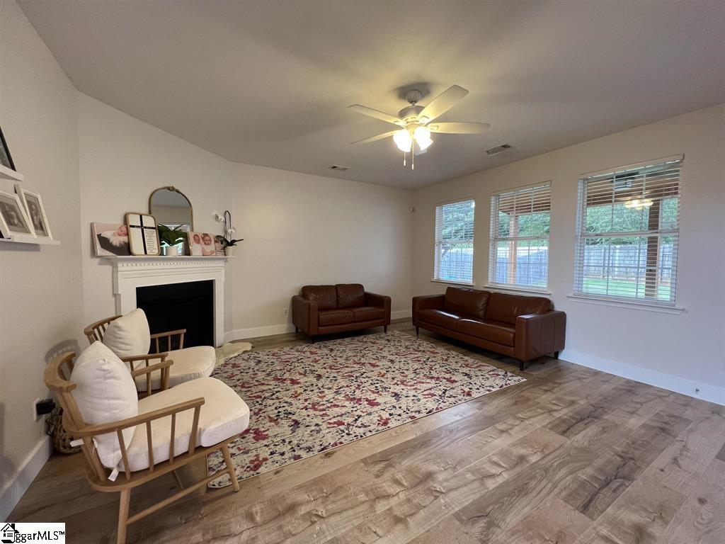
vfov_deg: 89.9
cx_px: 362
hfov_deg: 106.2
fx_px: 272
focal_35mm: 13
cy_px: 272
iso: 200
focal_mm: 1.57
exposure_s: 1/60
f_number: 1.8
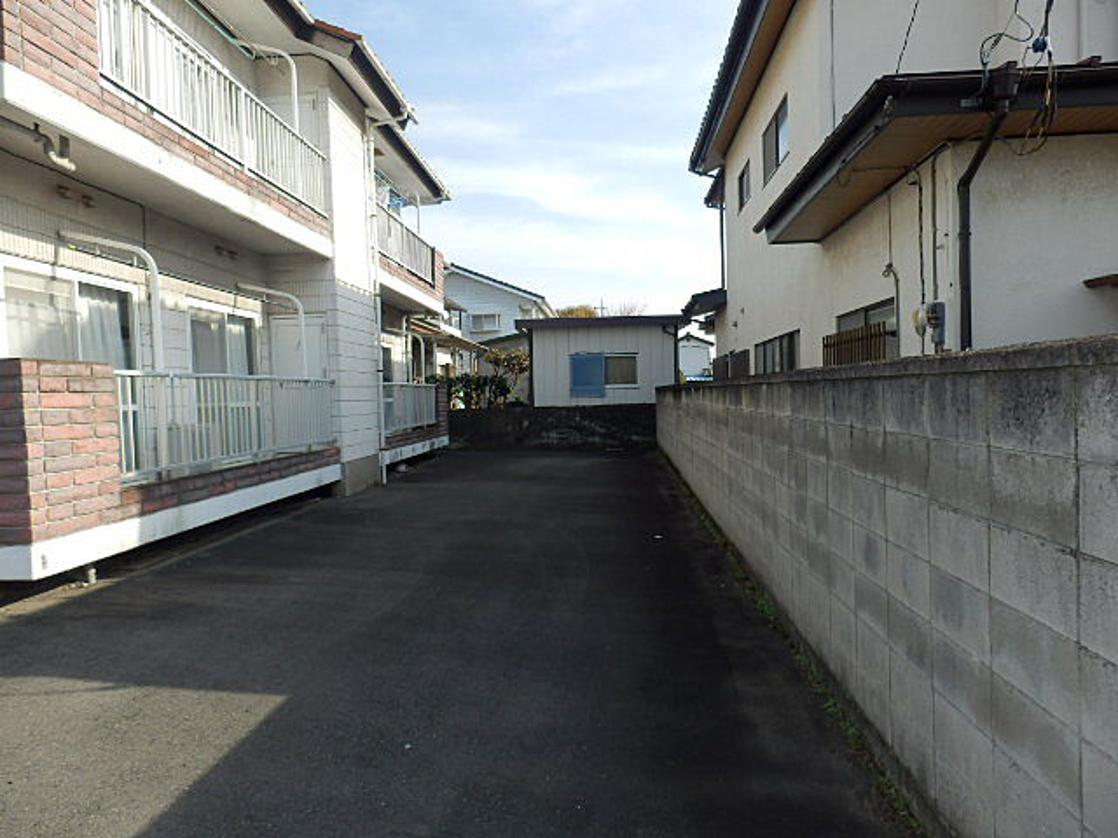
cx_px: 559
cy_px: 419
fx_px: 775
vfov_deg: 56.8
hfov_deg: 71.6
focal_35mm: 24
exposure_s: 1/640
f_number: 3
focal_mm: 4.2
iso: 80
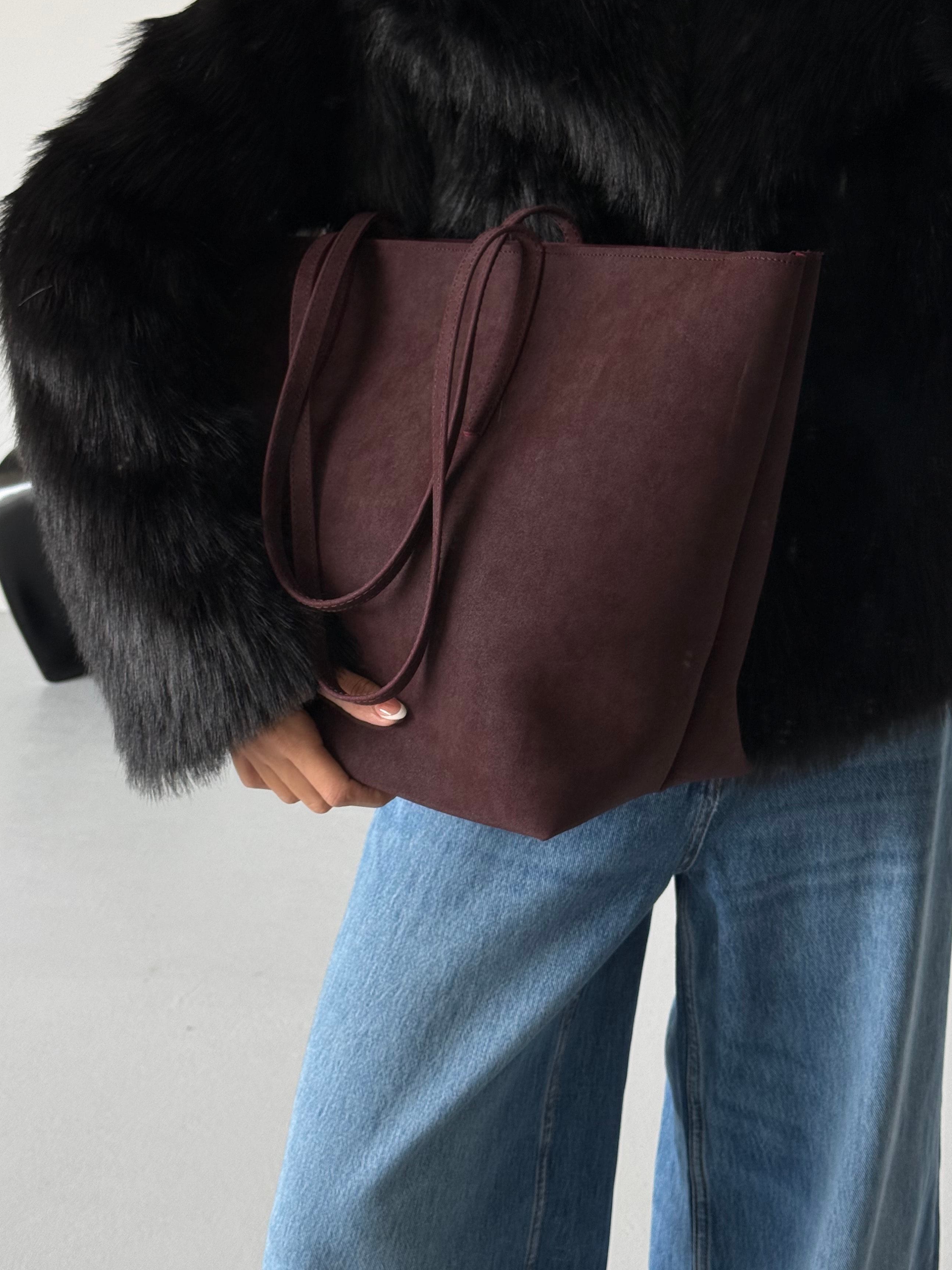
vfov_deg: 34.3
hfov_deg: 26.1
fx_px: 2053
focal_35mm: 56
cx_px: 450
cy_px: 543
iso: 80
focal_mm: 6.76
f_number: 1.78
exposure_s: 1/249
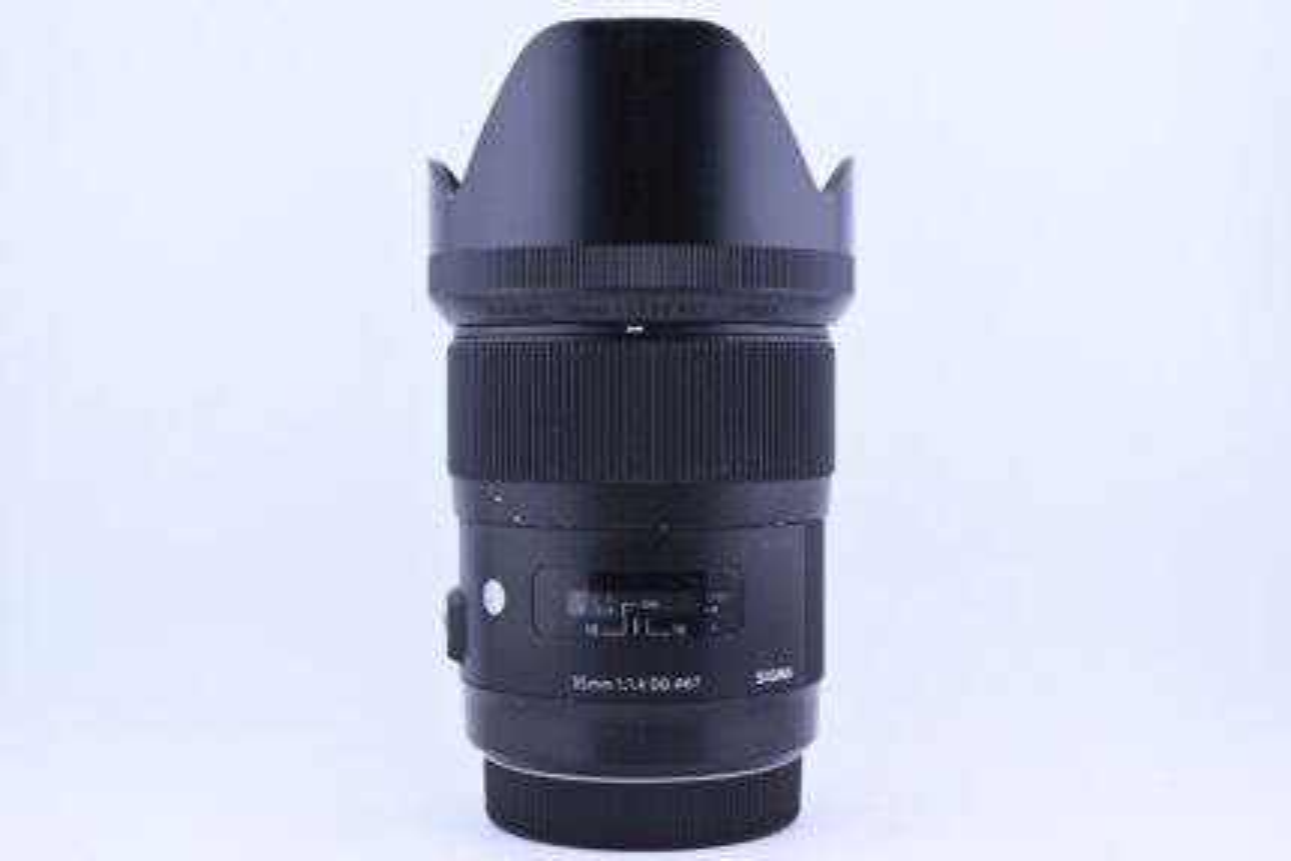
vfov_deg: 26.5
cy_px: 430
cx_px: 646
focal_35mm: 51
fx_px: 1829
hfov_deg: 38.9
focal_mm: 34
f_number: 11
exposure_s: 1/160
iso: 640
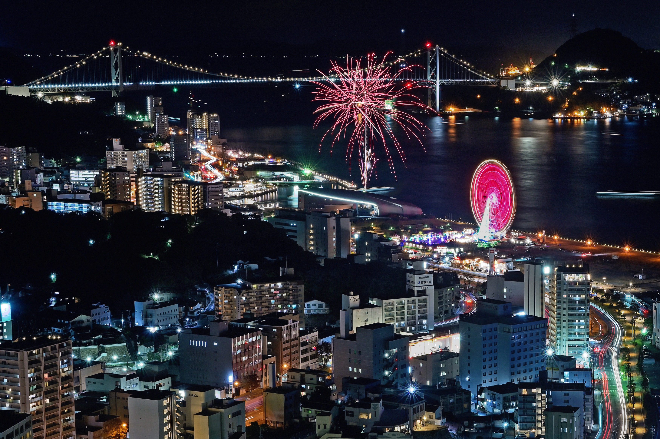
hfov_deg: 44.5
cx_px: 330
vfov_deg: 30.5
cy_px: 220
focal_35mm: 44
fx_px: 806
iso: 200
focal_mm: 44
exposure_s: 30
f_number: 13
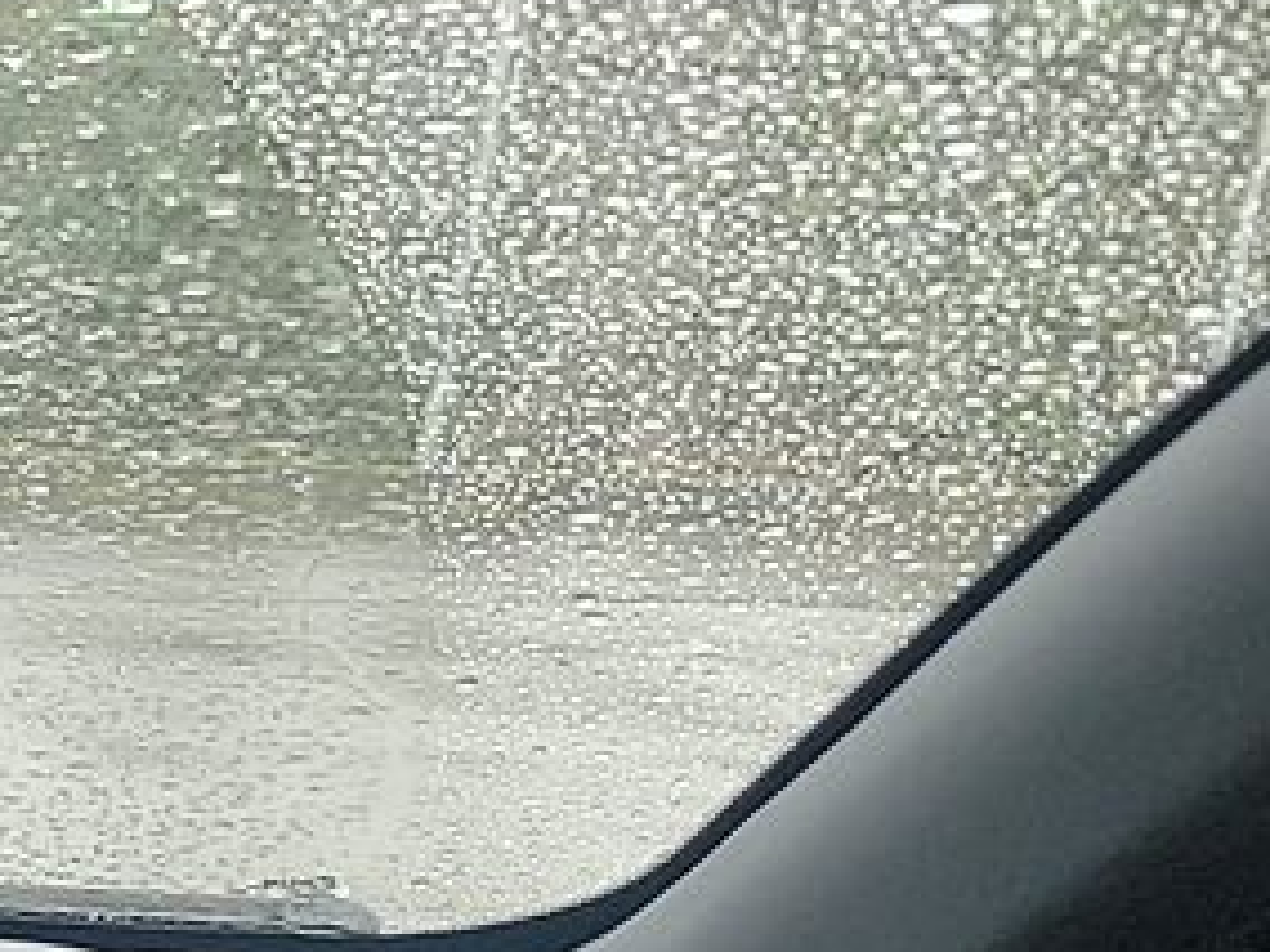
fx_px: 4953
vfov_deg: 9.9
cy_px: 2114
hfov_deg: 10.9
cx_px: -2263
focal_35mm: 135
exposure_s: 1/59
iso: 86
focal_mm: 6.7
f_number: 1.8
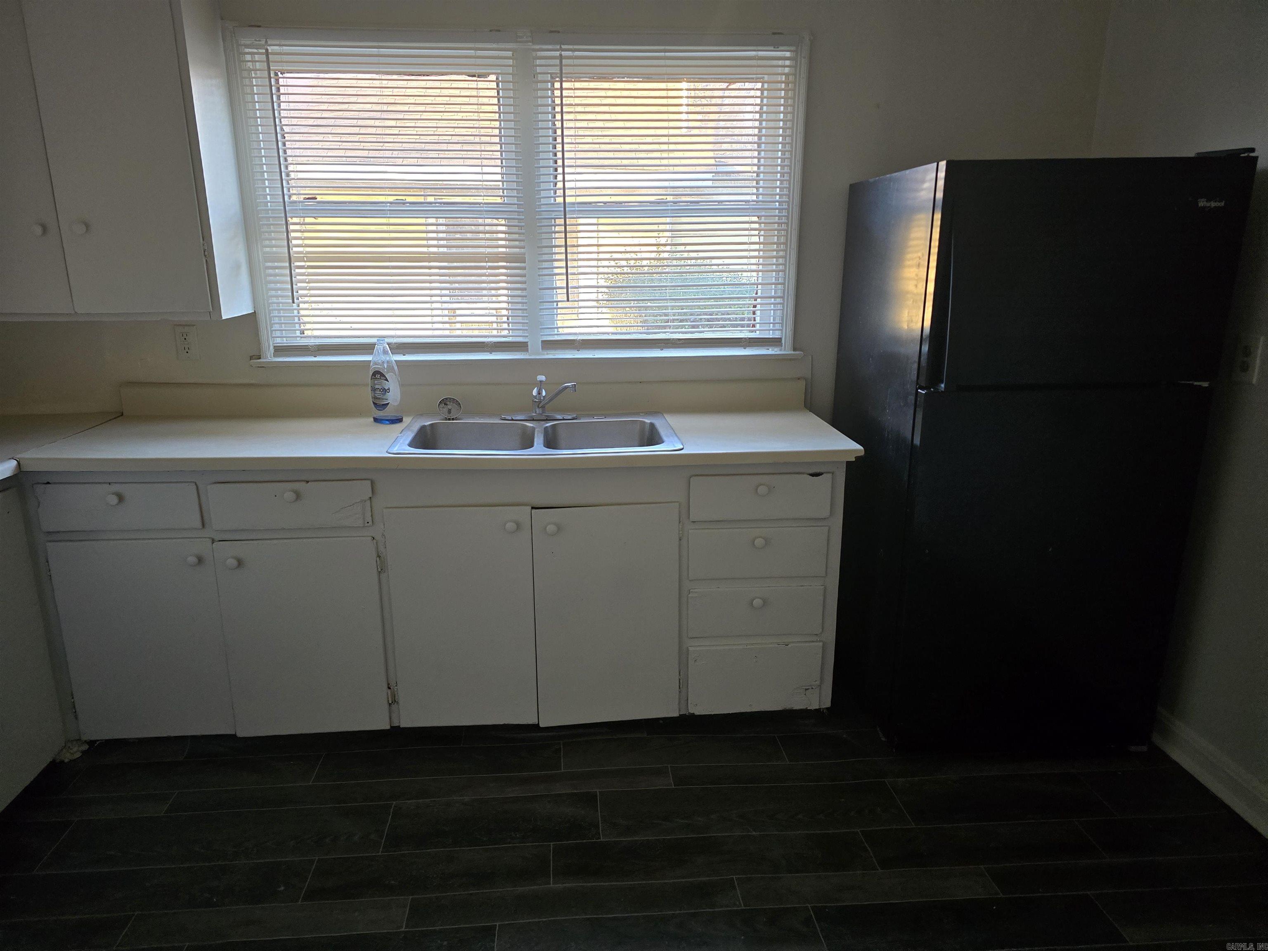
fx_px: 843
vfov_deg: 58.9
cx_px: 634
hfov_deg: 73.9
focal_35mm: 23
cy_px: 476
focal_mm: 6.3
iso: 640
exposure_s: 1/120
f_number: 1.7
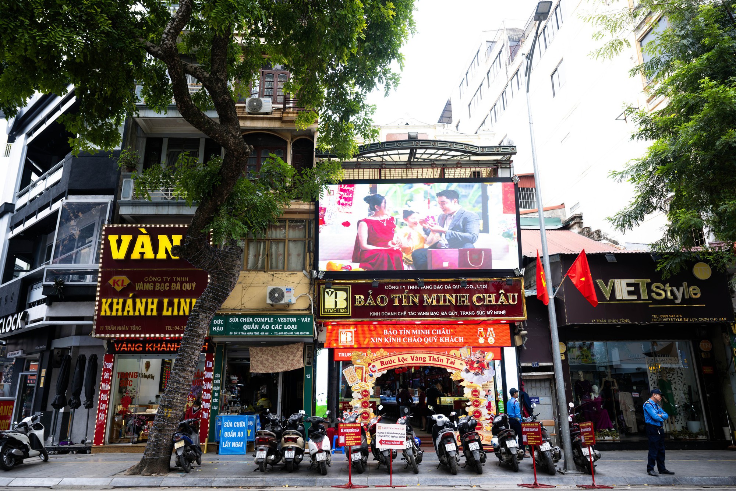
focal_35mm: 26
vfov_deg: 50.4
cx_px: 368
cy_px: 246
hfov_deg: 70.4
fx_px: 521
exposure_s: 1/400
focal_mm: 25.5
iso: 400
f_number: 2.8
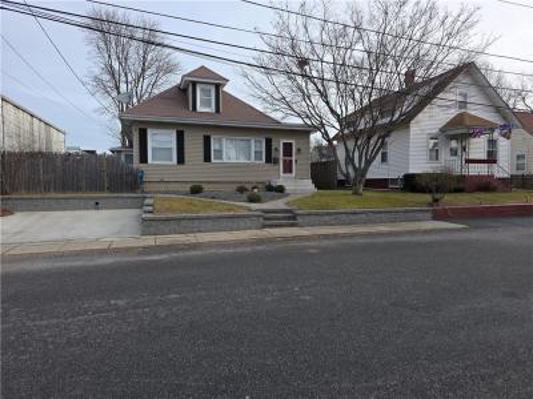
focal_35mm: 23
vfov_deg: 58.9
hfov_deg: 73.9
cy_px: 200
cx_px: 266
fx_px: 354
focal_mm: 6.3
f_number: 1.7
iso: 12
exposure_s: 1/443
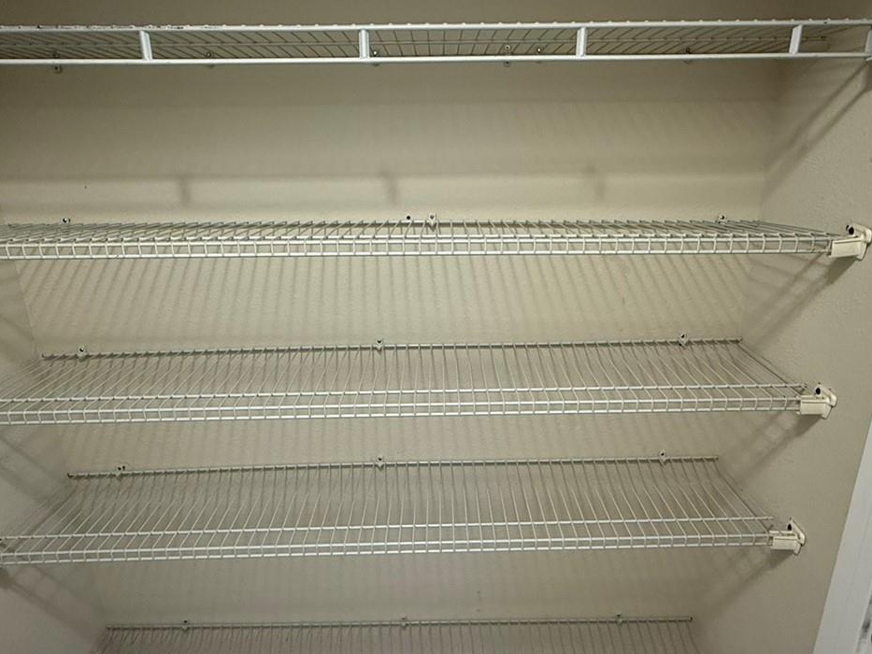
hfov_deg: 71.6
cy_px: 351
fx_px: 605
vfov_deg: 56.8
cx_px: 450
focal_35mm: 24
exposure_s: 1/60
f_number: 2.2
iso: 200
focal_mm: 2.22
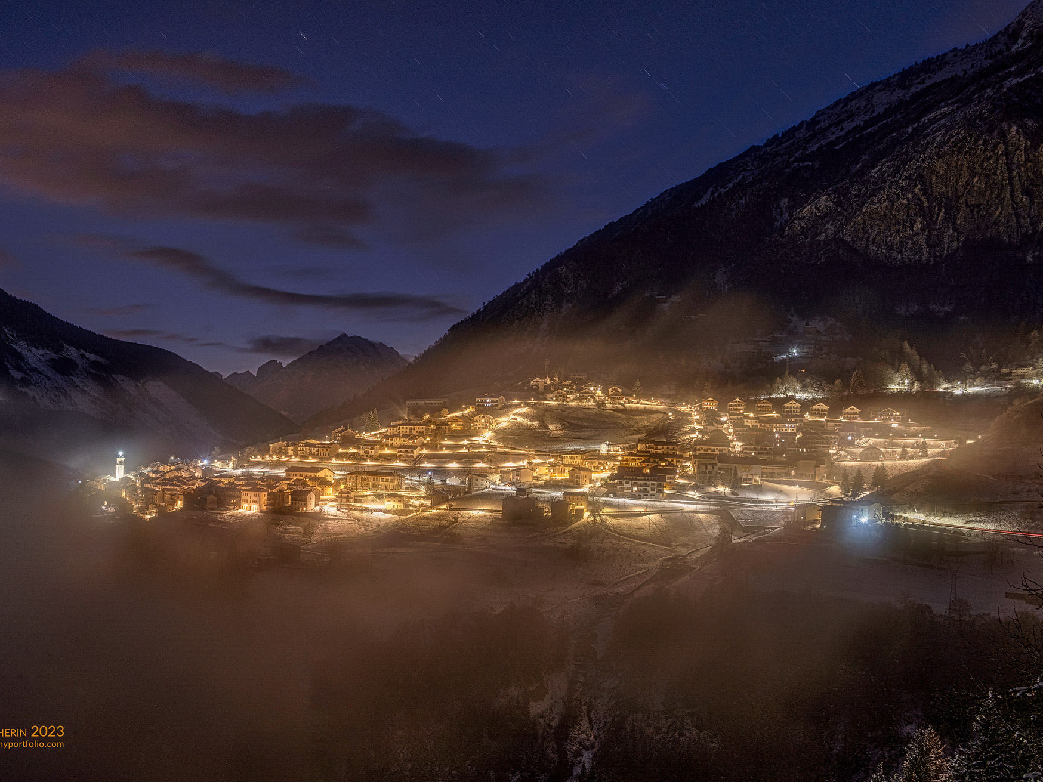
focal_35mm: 34
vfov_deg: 42.3
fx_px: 1011
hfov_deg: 54.4
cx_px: 454
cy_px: 390
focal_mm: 30.5
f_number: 10
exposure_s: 187
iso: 100
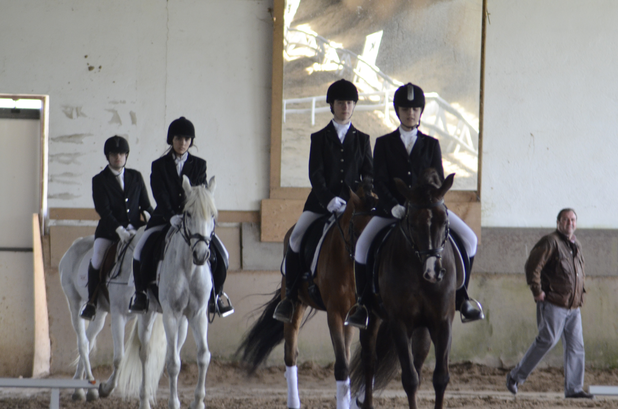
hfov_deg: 5.1
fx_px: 6938
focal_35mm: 405
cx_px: 309
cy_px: 204
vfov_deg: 3.4
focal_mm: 270
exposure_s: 1/160
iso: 1600
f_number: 5.3
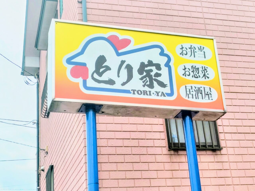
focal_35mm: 23
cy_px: 96
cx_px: 128
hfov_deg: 73.9
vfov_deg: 58.9
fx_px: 169
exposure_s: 1/1049
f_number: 1.9
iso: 50
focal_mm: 5.6
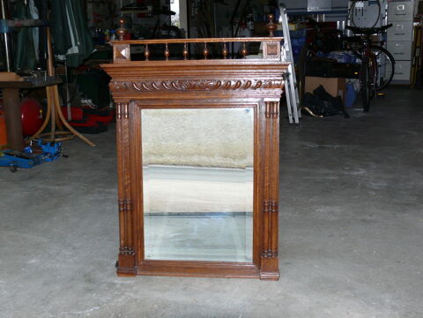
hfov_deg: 41.2
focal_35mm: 46
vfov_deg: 31.5
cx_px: 212
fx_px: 562
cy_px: 159
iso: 200
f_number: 4
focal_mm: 9.6
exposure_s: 1/200
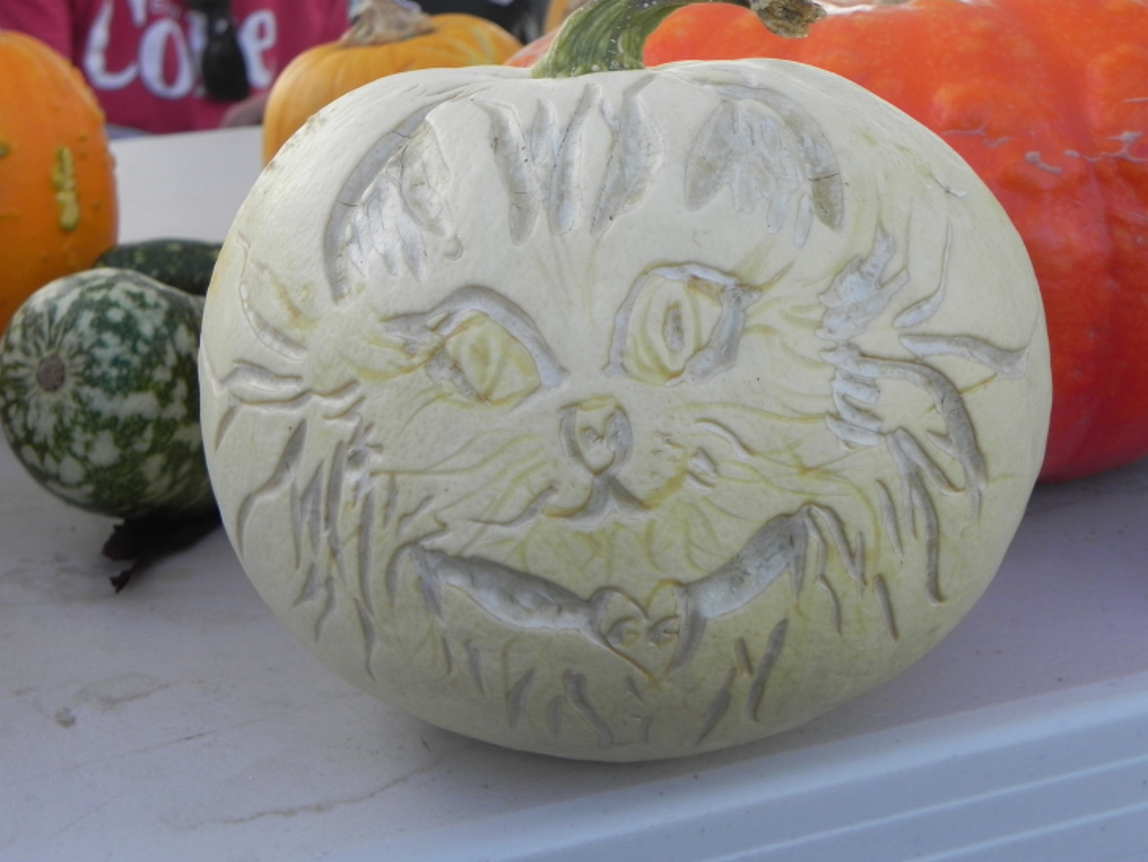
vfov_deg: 25.2
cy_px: 431
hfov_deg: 33.2
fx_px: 1924
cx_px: 574
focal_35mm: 58
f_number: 4.5
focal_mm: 10.3
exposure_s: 1/161
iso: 160
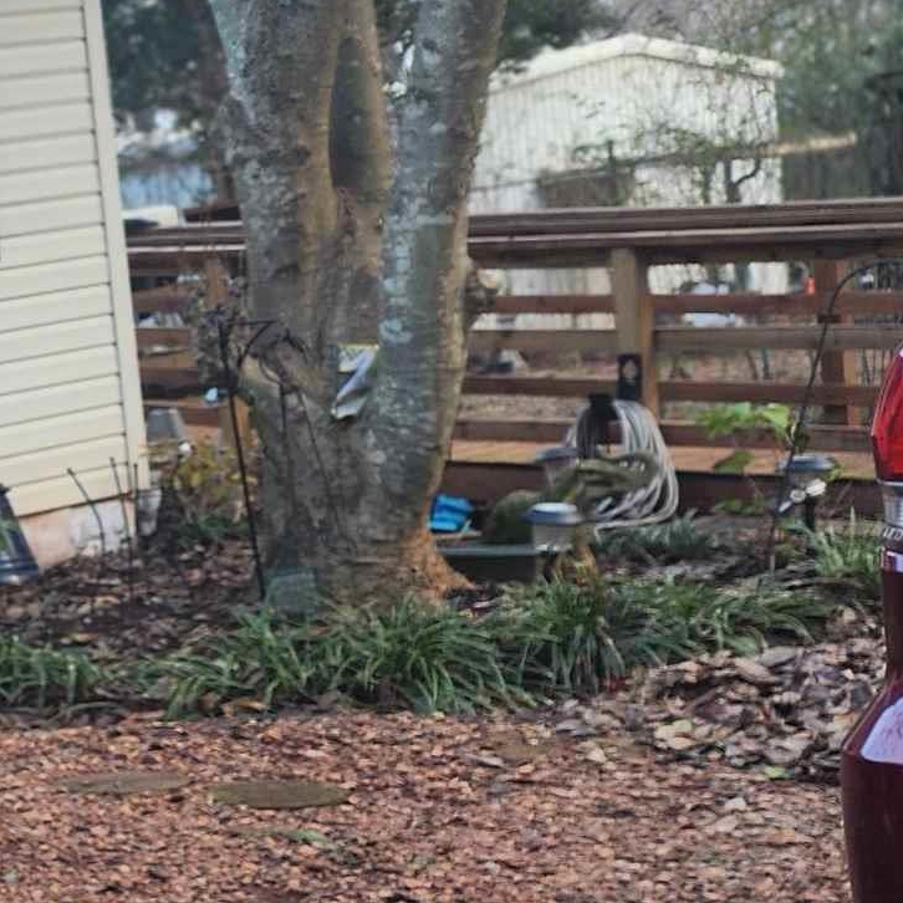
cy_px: 685
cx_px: -917
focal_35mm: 86
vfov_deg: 20.0
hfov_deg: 15.8
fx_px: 2538
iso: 64
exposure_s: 1/120
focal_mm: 6.4
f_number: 1.8
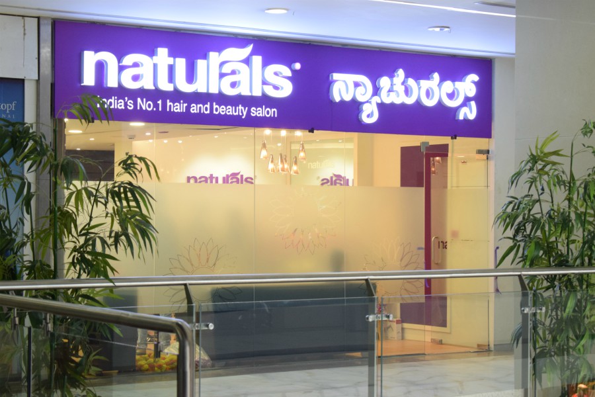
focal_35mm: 82
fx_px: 1363
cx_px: 298
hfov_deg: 24.6
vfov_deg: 16.6
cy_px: 198
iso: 1400
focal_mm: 55
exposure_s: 1/60
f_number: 5.6
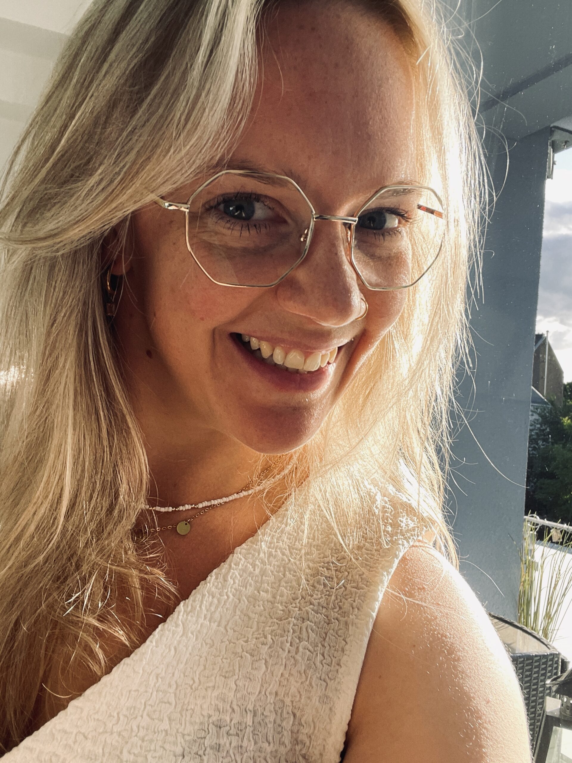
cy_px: 382
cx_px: 286
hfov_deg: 46.8
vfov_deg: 60.0
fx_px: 661
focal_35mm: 30
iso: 50
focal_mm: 2.71
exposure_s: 1/121
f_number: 2.2
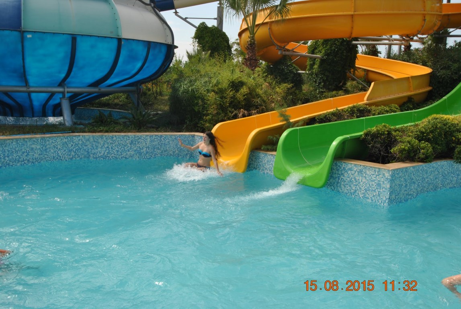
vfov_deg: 37.0
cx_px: 230
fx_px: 462
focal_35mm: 36
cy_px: 154
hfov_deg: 53.1
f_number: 7.1
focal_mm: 24
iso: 100
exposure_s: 1/200
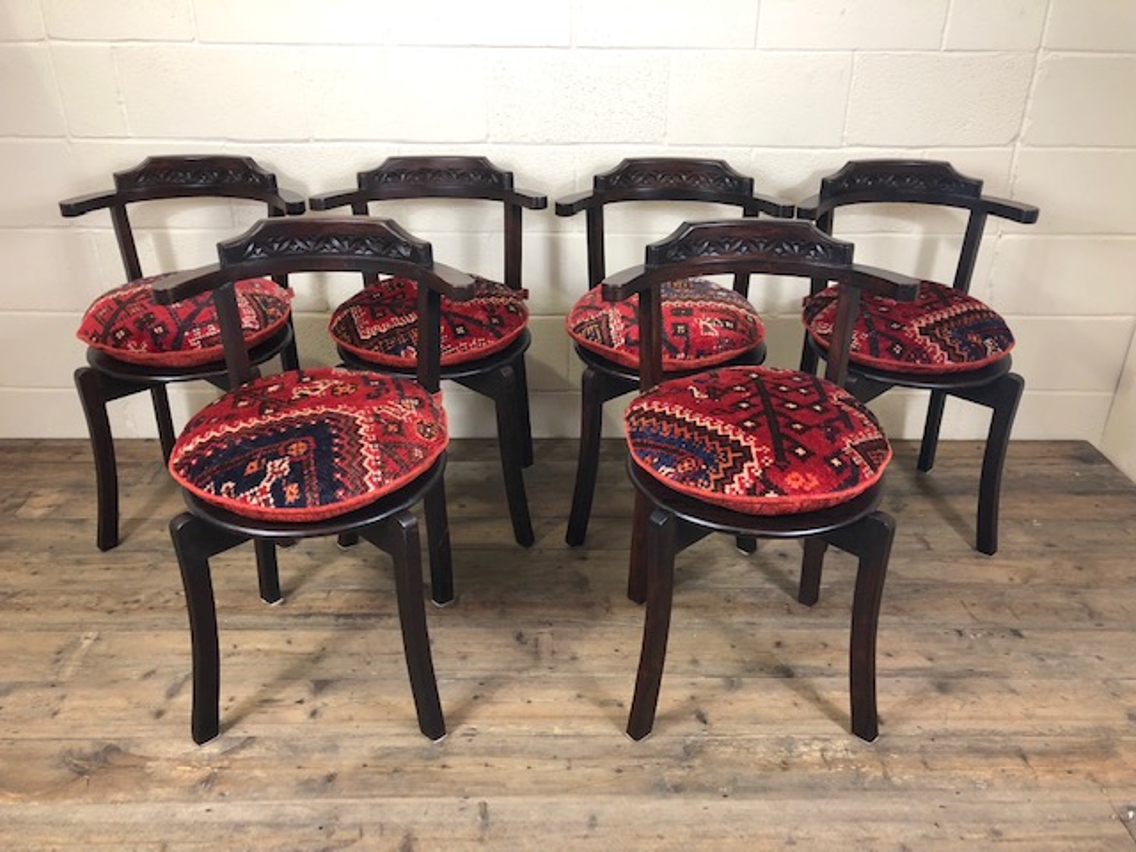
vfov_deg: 49.7
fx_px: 919
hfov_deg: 63.4
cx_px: 568
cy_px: 426
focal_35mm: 28
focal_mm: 4
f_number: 1.8
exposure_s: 1/17
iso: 40
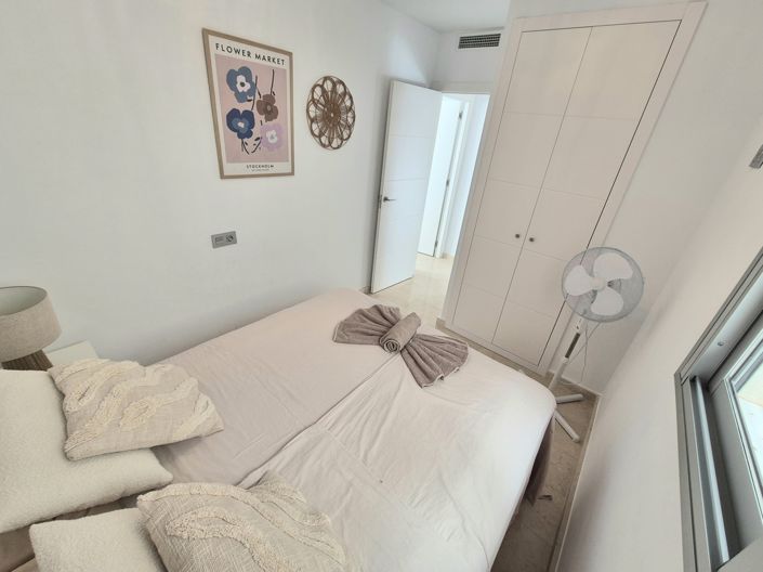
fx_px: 286
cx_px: 382
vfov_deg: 89.9
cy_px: 286
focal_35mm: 13
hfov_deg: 106.2
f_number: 2.2
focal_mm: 2.2
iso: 64
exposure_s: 1/50
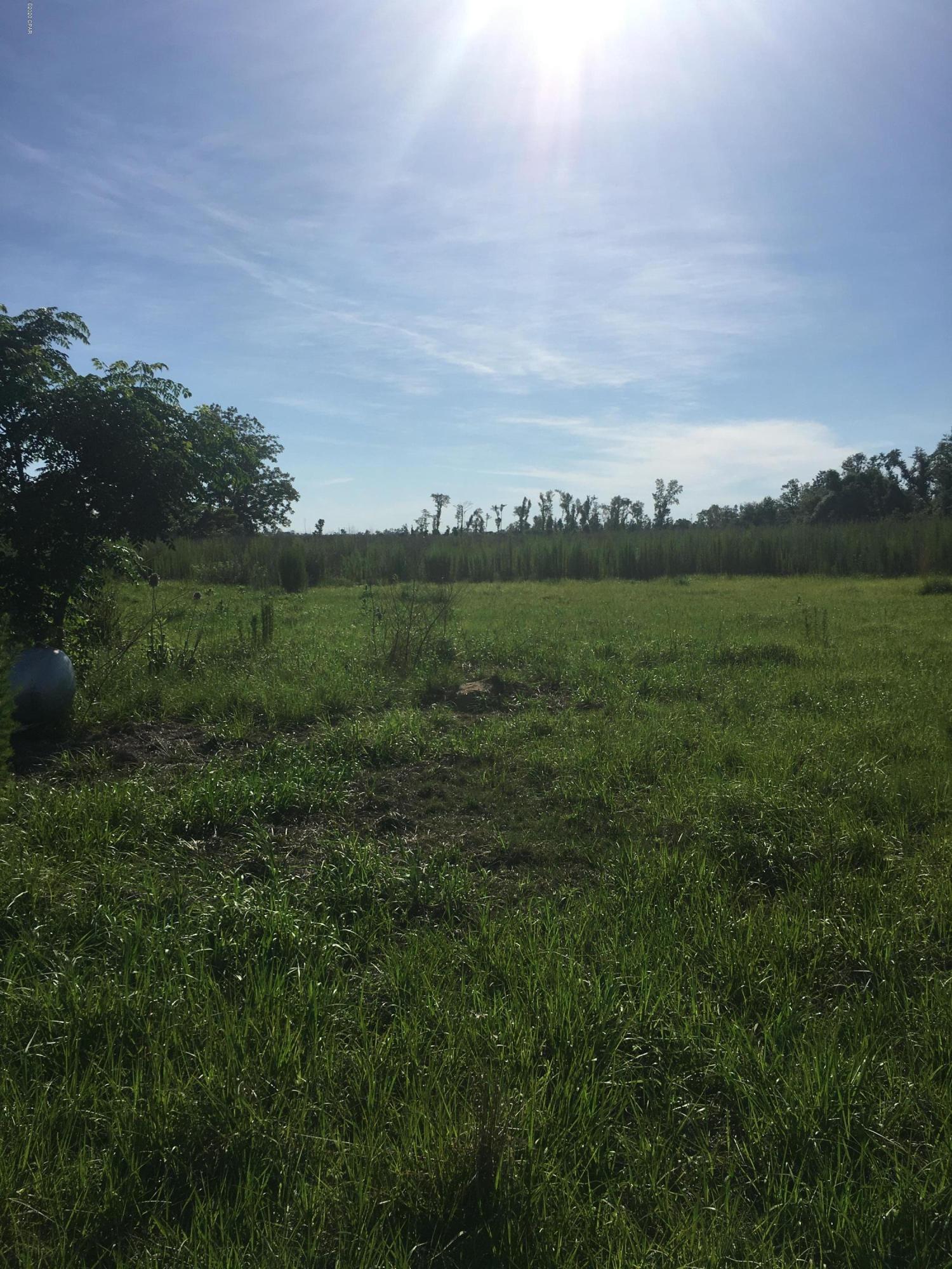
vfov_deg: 61.7
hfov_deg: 48.2
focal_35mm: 29
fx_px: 1063
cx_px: 476
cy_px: 634
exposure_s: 1/3846
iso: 25
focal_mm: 4.15
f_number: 2.2
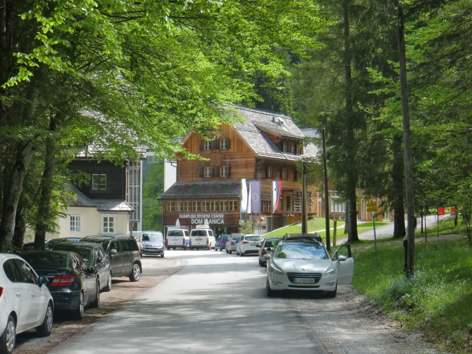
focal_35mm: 66
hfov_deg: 29.4
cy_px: 177
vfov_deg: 22.3
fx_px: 900
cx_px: 236
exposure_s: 1/320
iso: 100
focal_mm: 11.5
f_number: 4.6
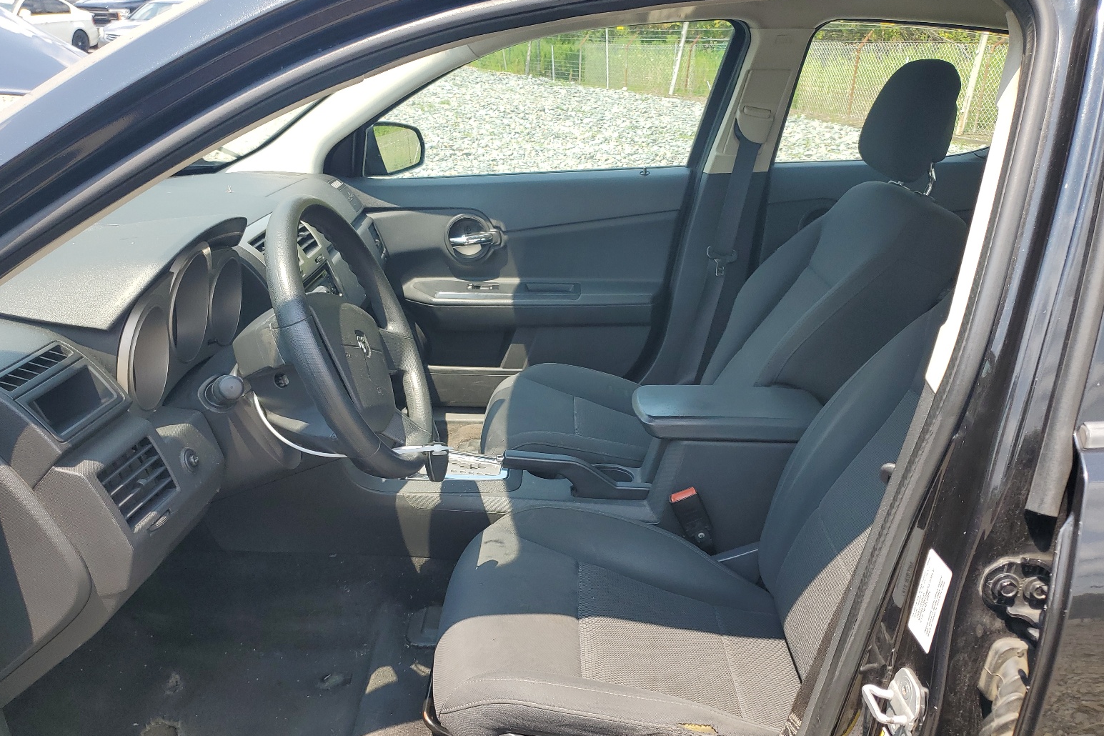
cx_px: 543
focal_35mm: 28
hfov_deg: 65.5
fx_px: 859
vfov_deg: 46.3
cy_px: 419
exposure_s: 1/833
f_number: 1.5
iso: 50
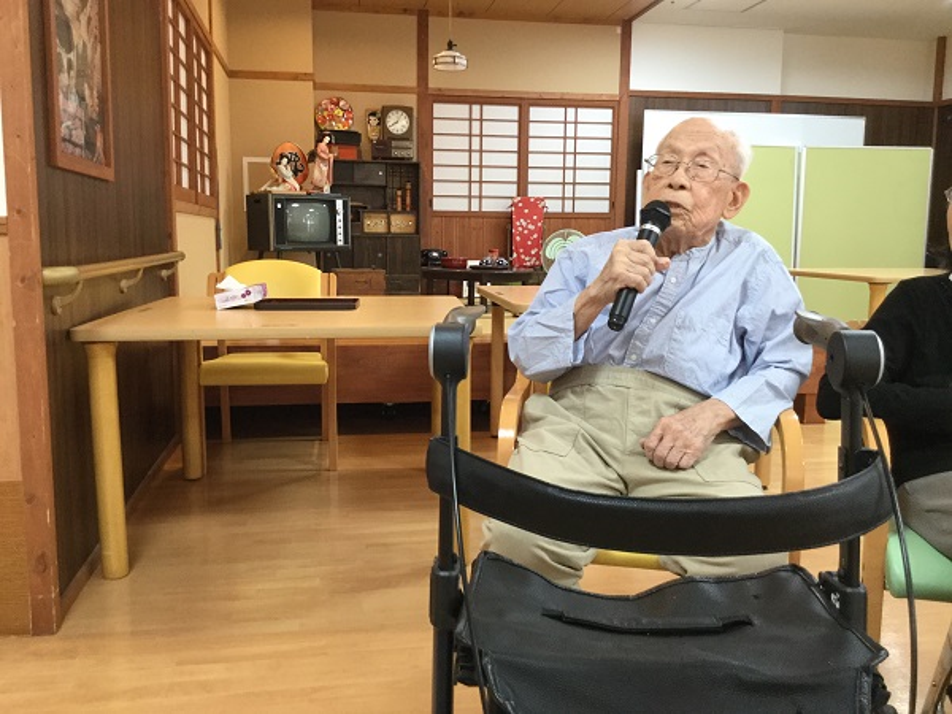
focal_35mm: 31
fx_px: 853
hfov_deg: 58.4
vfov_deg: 45.4
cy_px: 357
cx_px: 476
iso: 100
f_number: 2.4
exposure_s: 1/30
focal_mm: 3.3
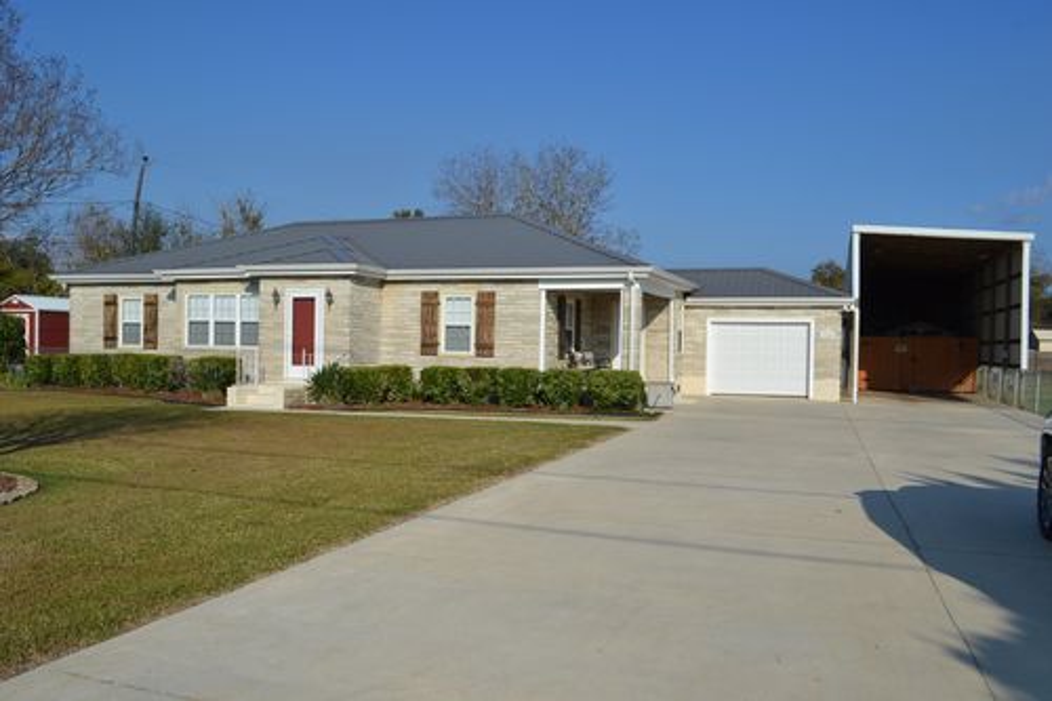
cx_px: 526
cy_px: 350
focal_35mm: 30
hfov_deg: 61.9
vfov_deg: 43.6
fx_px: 876
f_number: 9
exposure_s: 1/320
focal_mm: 20
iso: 100
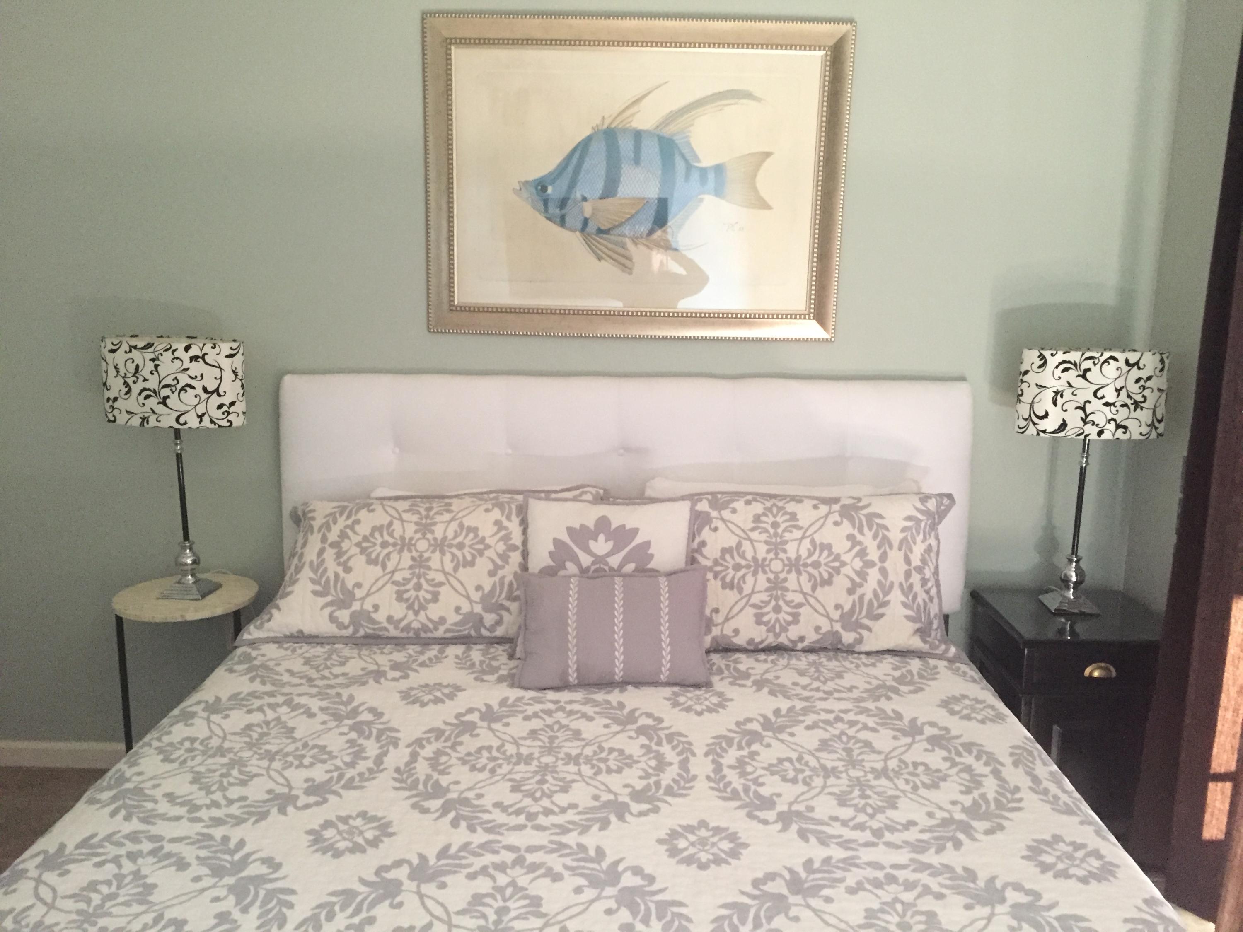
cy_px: 466
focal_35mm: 29
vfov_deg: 48.2
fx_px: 1041
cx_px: 622
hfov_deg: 61.7
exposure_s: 1/15
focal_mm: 4.15
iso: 320
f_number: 2.2
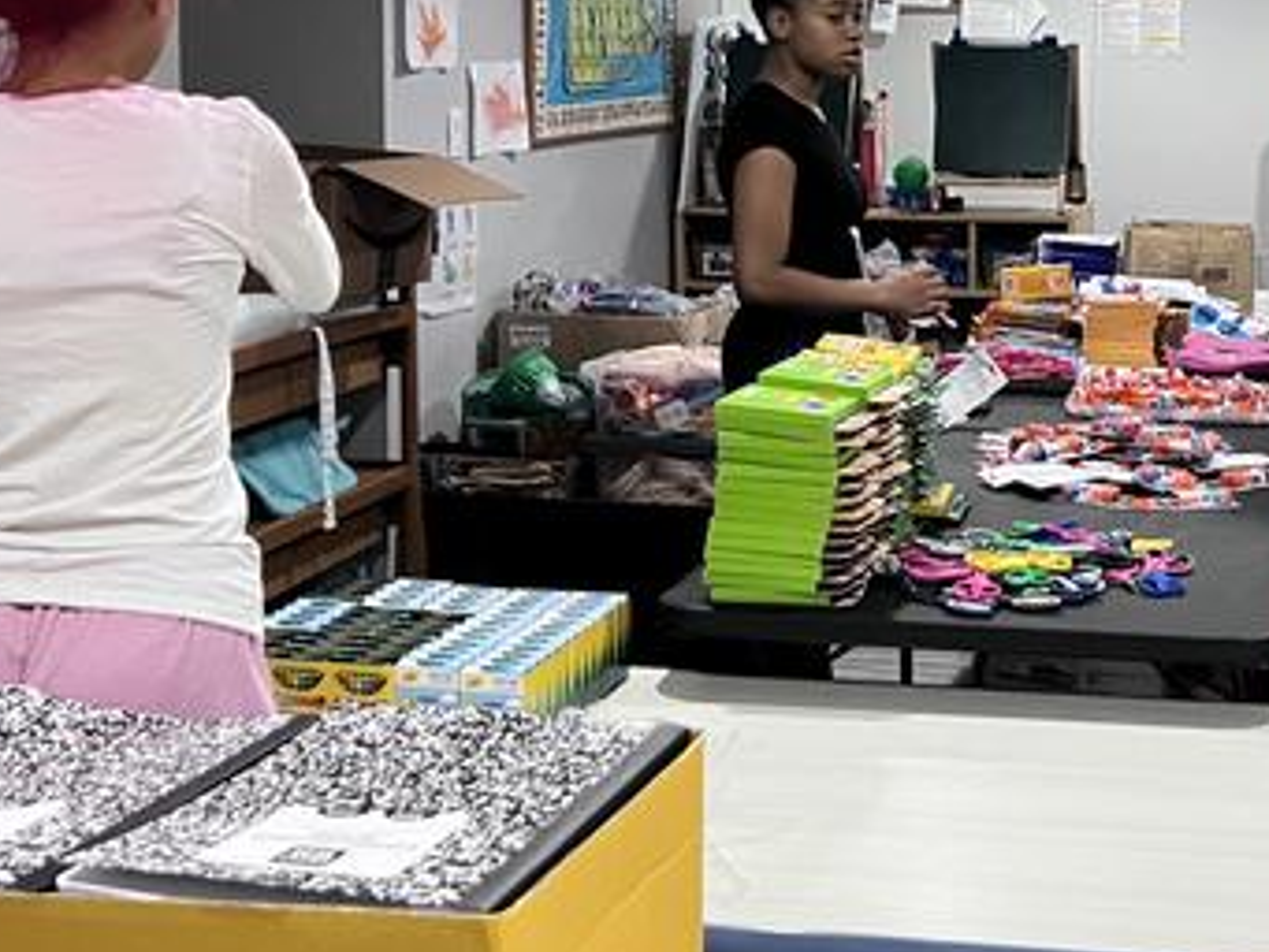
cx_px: 1012
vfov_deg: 23.9
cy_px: 327
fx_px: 2237
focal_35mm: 61
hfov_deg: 30.9
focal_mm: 5.7
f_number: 1.5
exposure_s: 1/40
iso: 400
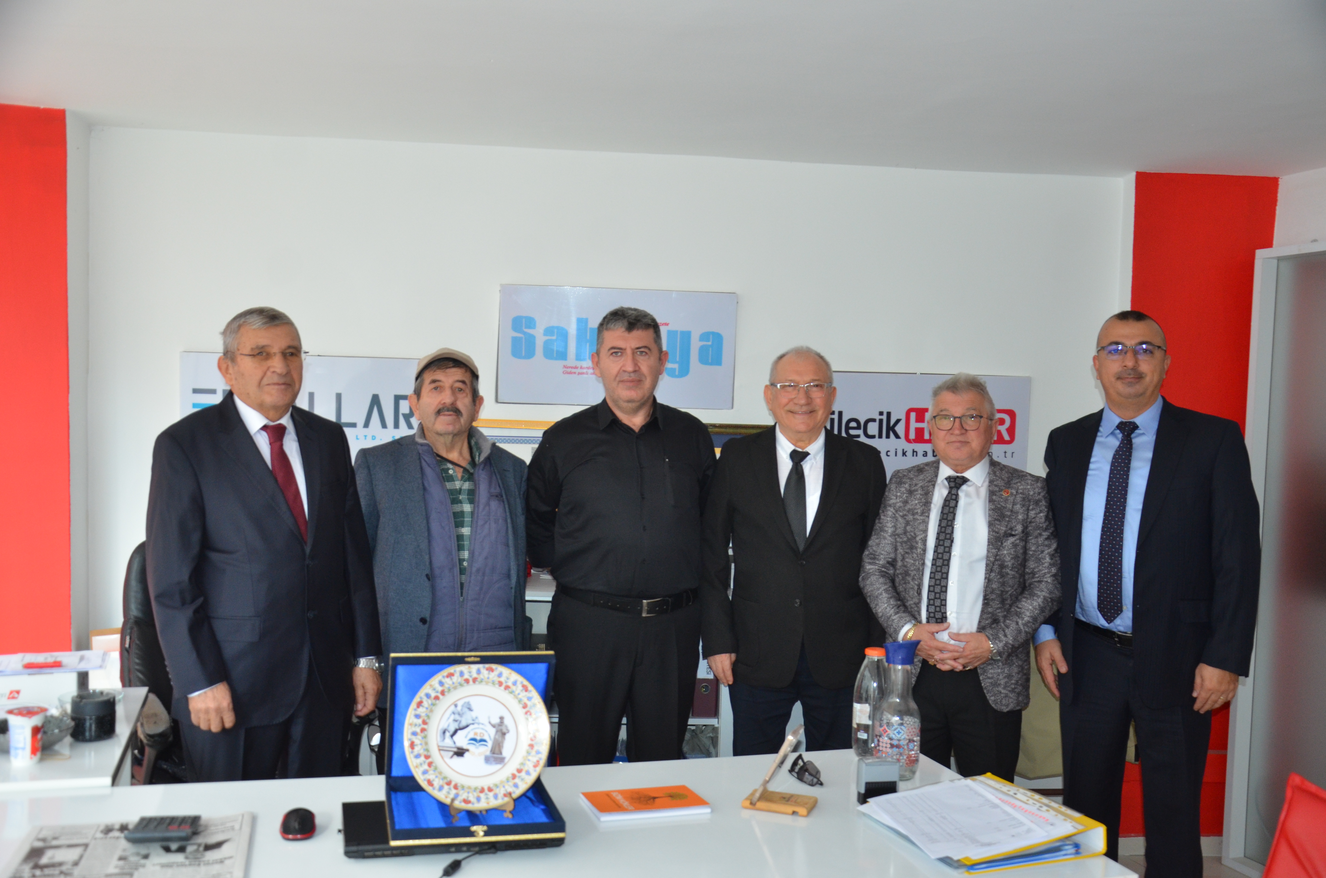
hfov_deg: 57.3
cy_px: 439
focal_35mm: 33
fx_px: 1213
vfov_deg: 39.8
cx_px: 663
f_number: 3.8
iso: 800
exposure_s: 1/60
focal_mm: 22
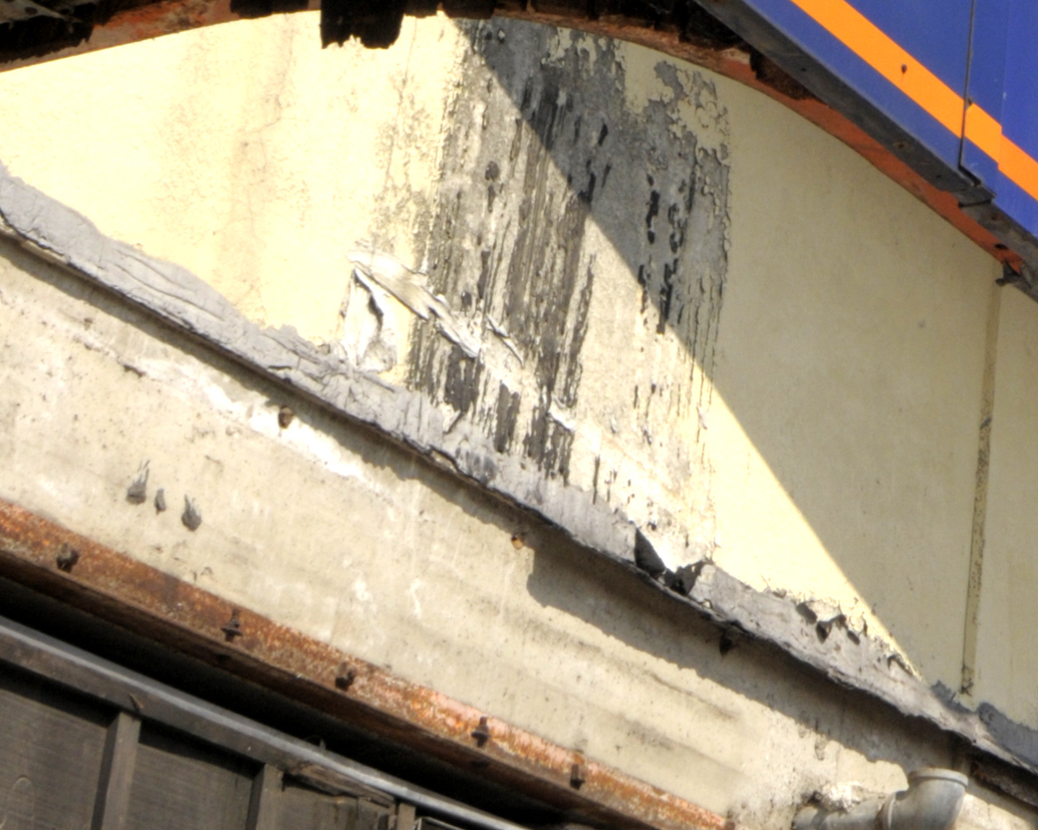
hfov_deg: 17.3
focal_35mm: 107
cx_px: 1187
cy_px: -35
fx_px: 3277
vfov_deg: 14.2
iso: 250
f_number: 16
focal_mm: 21
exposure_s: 1/320
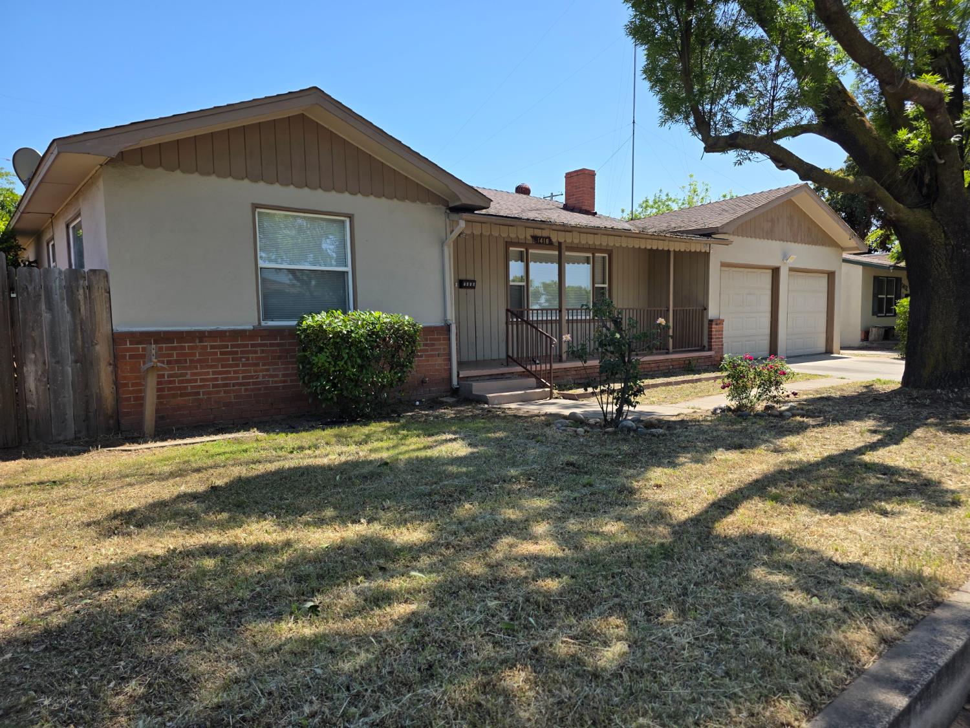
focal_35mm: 23
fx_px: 644
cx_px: 485
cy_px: 364
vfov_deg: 58.9
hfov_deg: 73.9
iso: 80
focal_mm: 6.3
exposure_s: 1/3009
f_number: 1.7
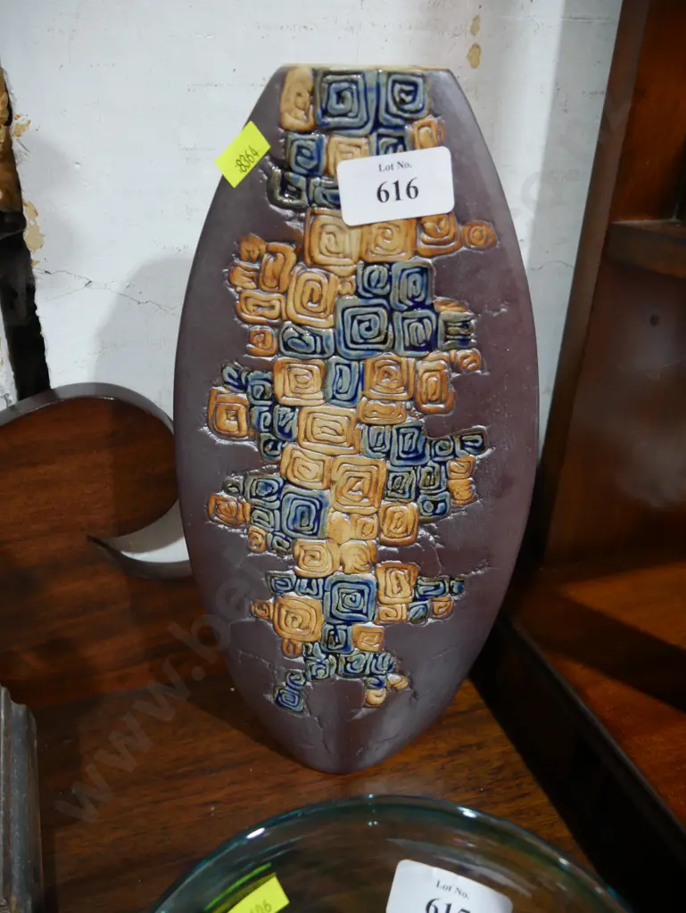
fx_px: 739
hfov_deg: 49.8
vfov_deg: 63.4
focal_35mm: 28
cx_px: 343
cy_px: 456
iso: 640
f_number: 3.5
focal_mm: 14
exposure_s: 1/60
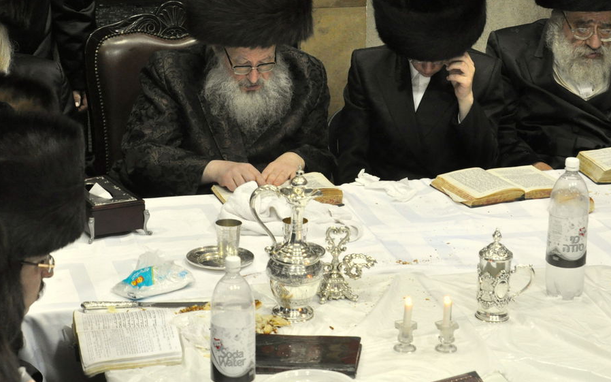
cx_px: 266
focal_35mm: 119
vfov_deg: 11.0
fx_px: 1981
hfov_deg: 17.5
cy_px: 112
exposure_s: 1/100
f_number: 5
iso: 1000
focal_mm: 50
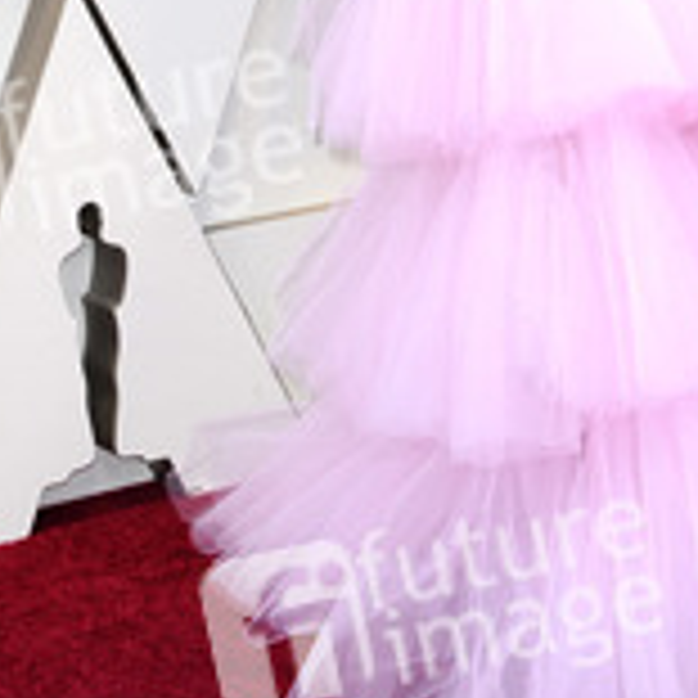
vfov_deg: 11.2
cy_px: -68
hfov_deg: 11.3
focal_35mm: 154
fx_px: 3513
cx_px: 565
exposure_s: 1/250
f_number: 8
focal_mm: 70
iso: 800
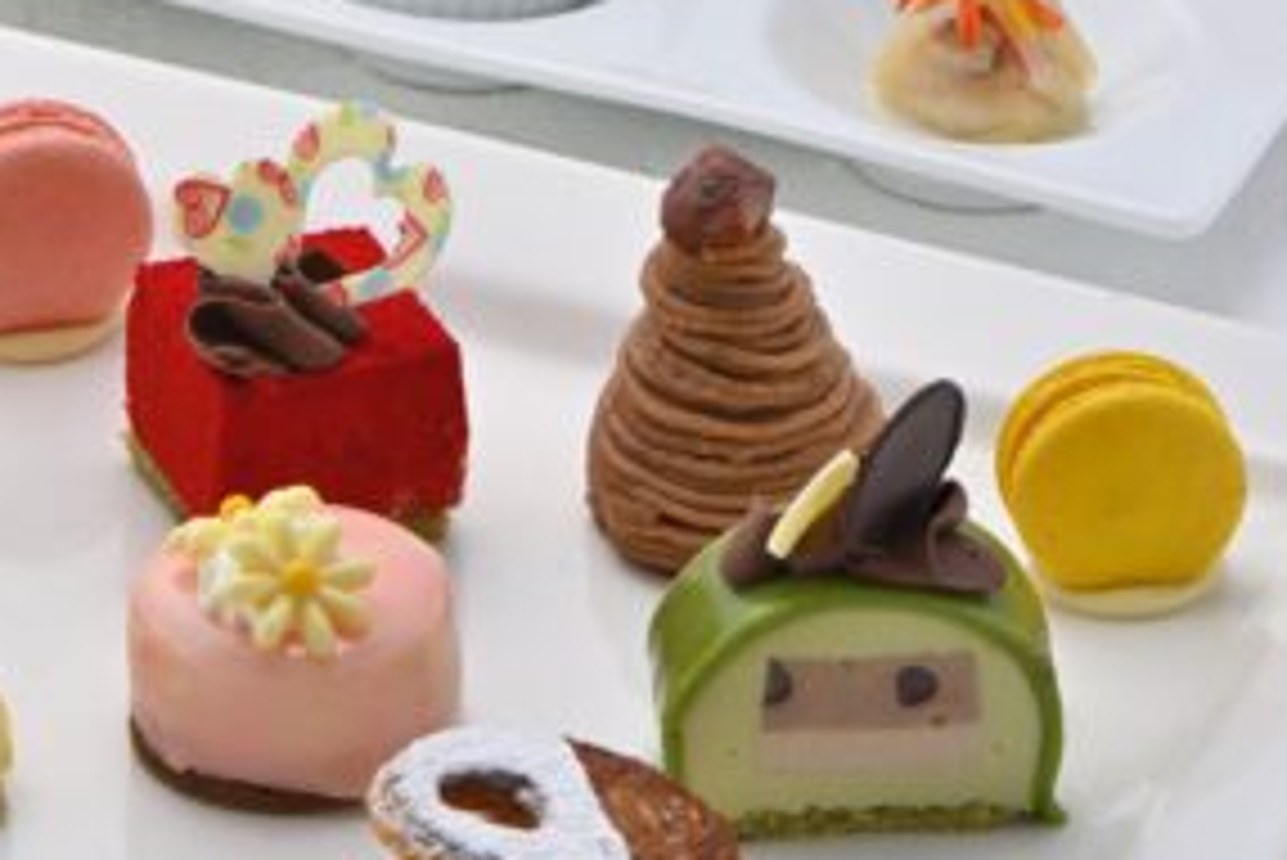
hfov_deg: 7.3
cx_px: -18
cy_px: 234
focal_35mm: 282
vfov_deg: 4.9
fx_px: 10086
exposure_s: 1/125
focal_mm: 105
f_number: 11
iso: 64
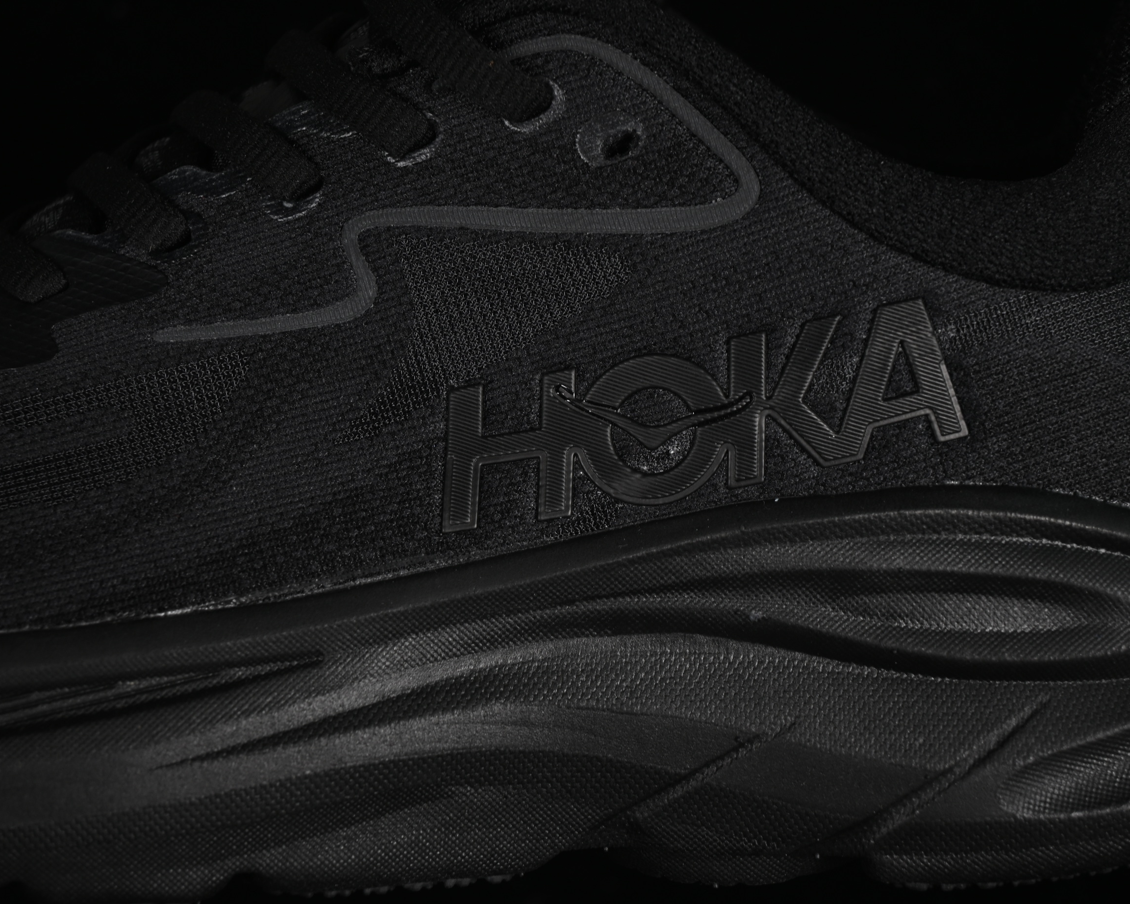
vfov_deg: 18.1
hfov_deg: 22.5
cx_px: 559
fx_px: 2843
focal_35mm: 85
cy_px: 450
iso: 160
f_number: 6.3
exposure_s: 1/50
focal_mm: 50
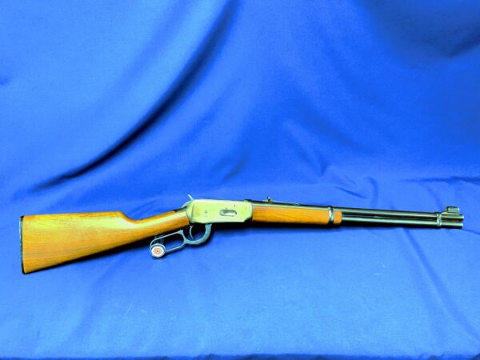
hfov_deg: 67.3
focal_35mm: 26
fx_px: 361
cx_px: 240
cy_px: 180
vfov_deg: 53.1
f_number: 1.8
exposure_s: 1/30
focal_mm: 4.25
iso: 400
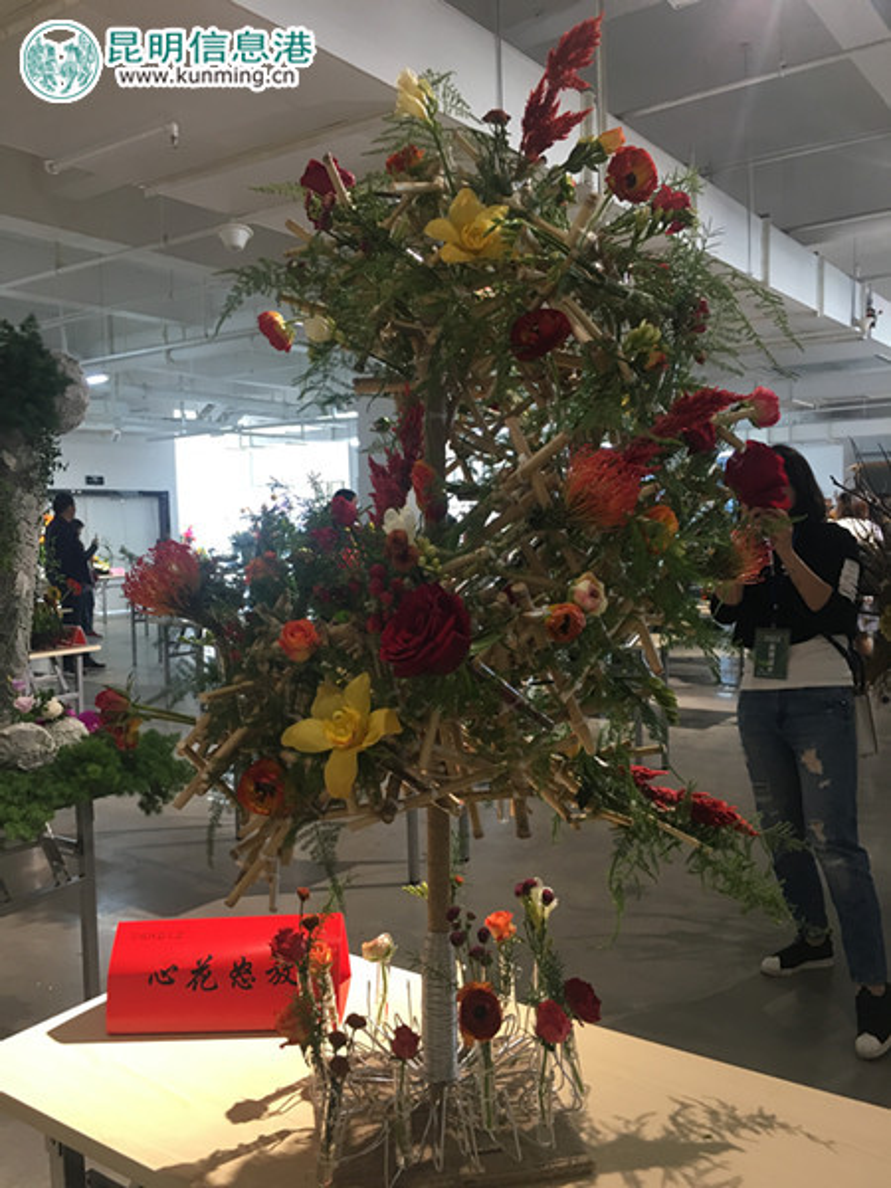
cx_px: 446
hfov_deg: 48.2
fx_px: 995
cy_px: 594
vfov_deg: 61.7
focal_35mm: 29
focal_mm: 4.15
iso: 100
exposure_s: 1/33
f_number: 2.2
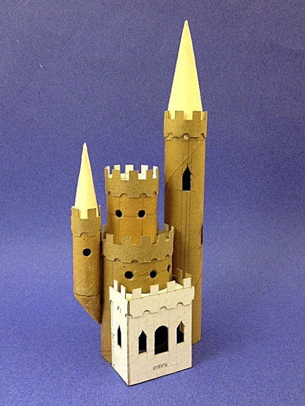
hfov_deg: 39.7
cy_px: 204
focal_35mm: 36
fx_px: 423
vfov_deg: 51.3
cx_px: 155
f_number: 2.4
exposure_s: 1/20
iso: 200
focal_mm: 4.28
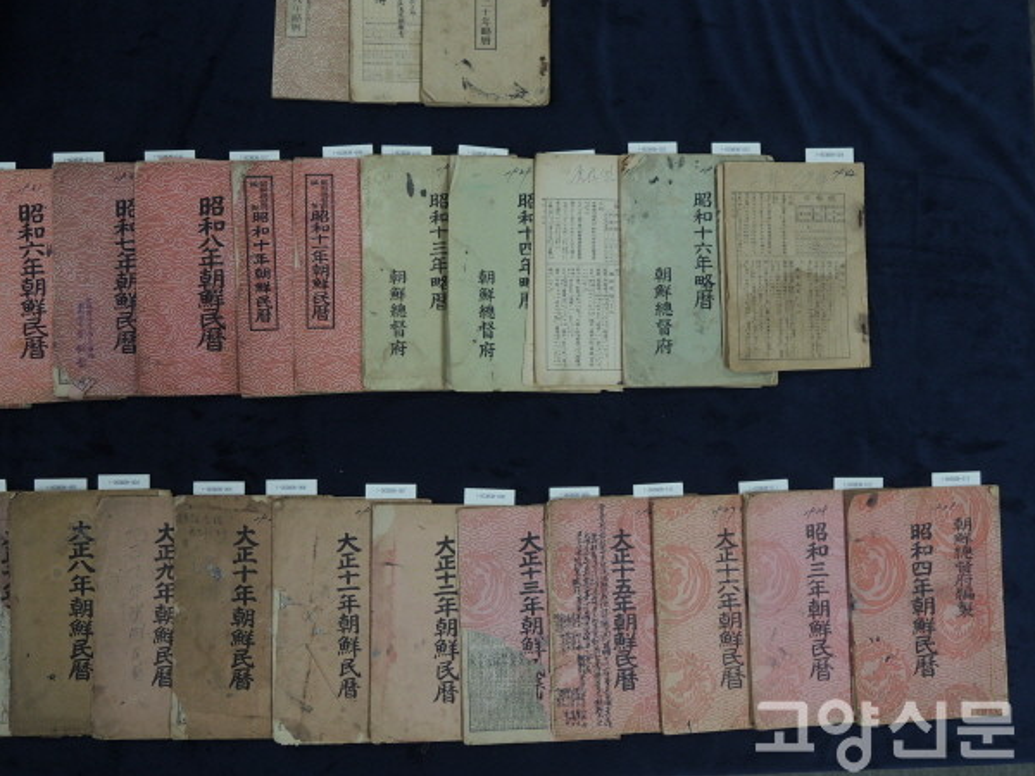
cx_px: 436
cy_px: 346
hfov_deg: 63.1
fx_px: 837
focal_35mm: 28
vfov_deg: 49.7
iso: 110
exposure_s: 1/30
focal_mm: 4.3
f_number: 2.8
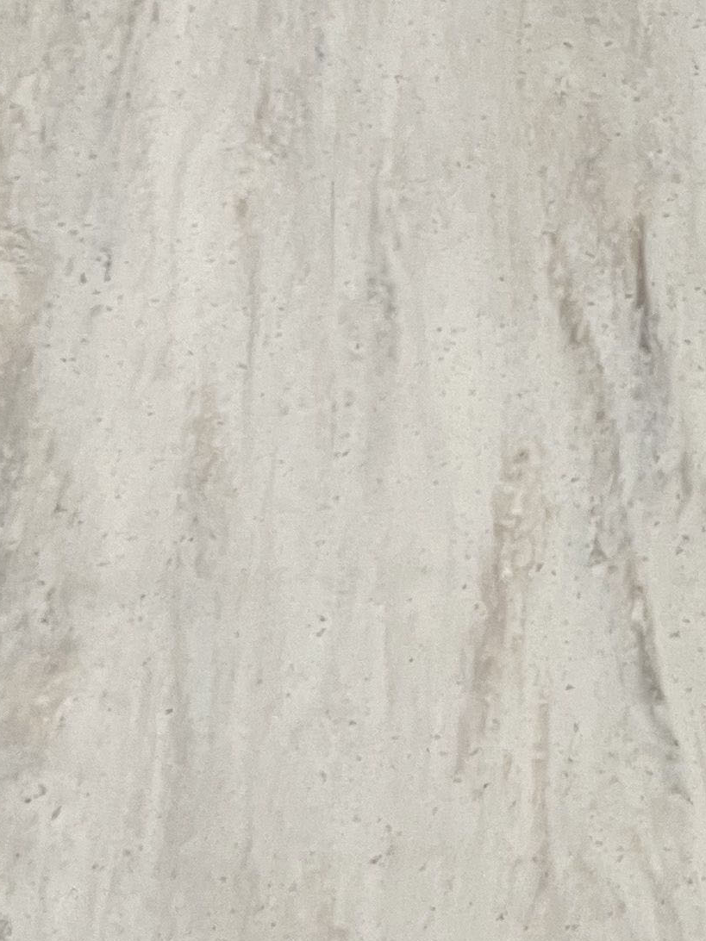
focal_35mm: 96
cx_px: 659
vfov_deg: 20.1
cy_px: 124
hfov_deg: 15.2
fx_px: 2611
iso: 125
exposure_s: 1/61
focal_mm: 5.1
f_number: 1.6
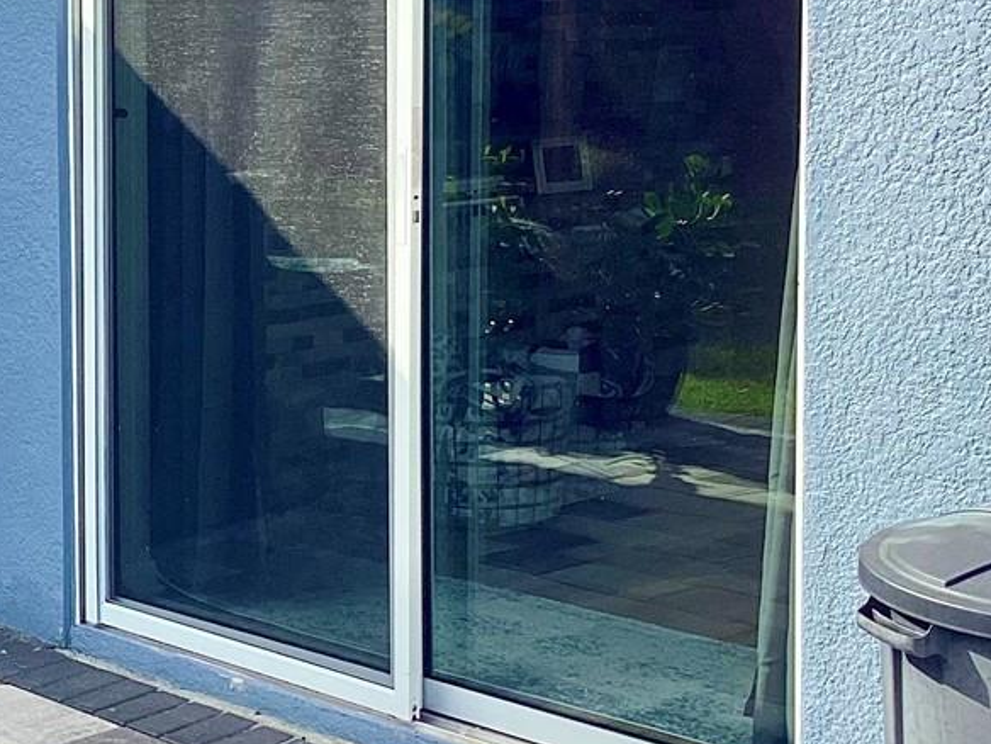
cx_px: -37
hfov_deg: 22.0
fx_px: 2433
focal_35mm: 85
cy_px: 177
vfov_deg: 17.3
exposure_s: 1/590
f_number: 2.4
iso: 25
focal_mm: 3.3
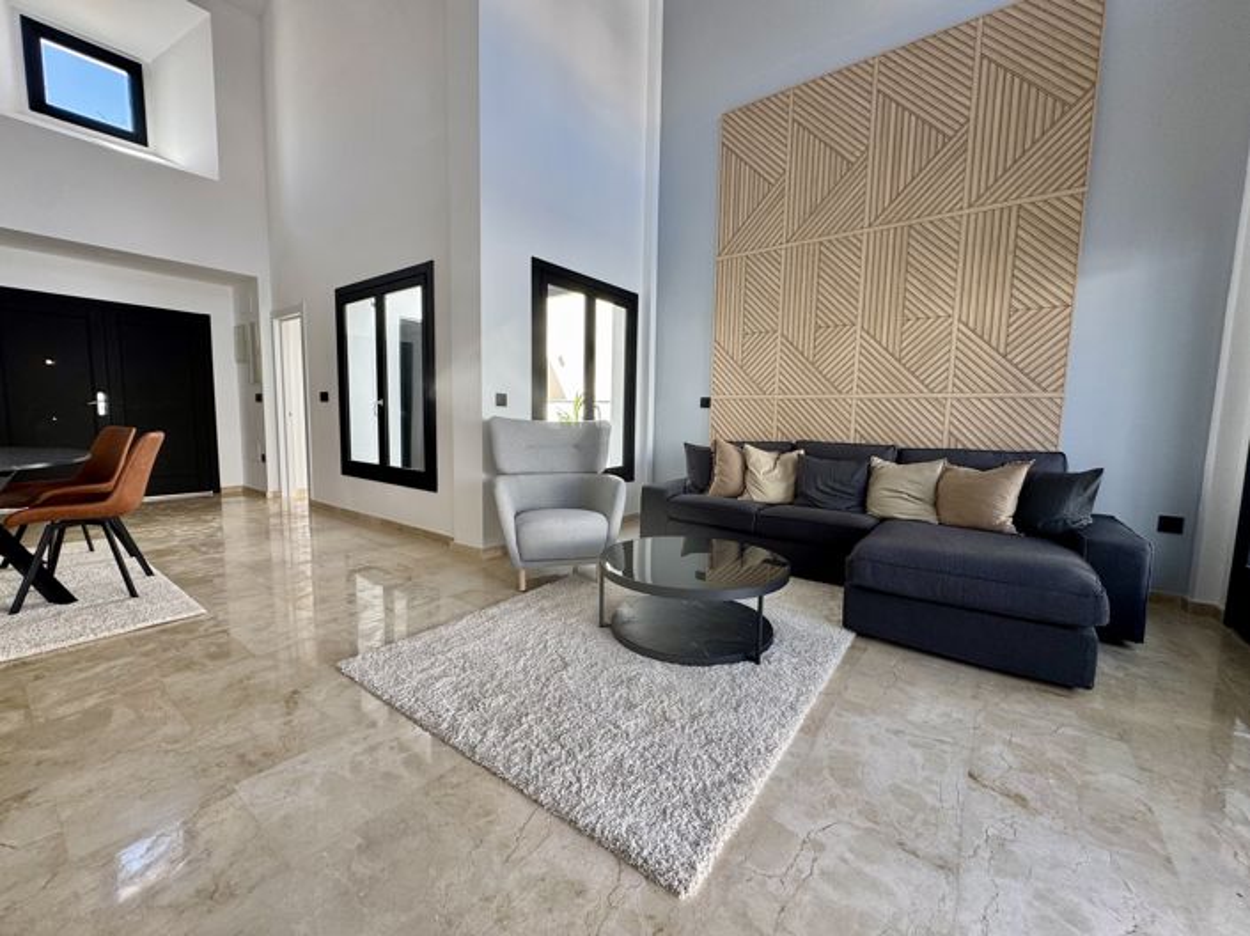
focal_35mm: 14
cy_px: 468
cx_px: 625
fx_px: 505
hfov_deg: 102.1
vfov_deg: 85.6
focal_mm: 2.22
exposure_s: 1/99
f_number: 2.2
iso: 50
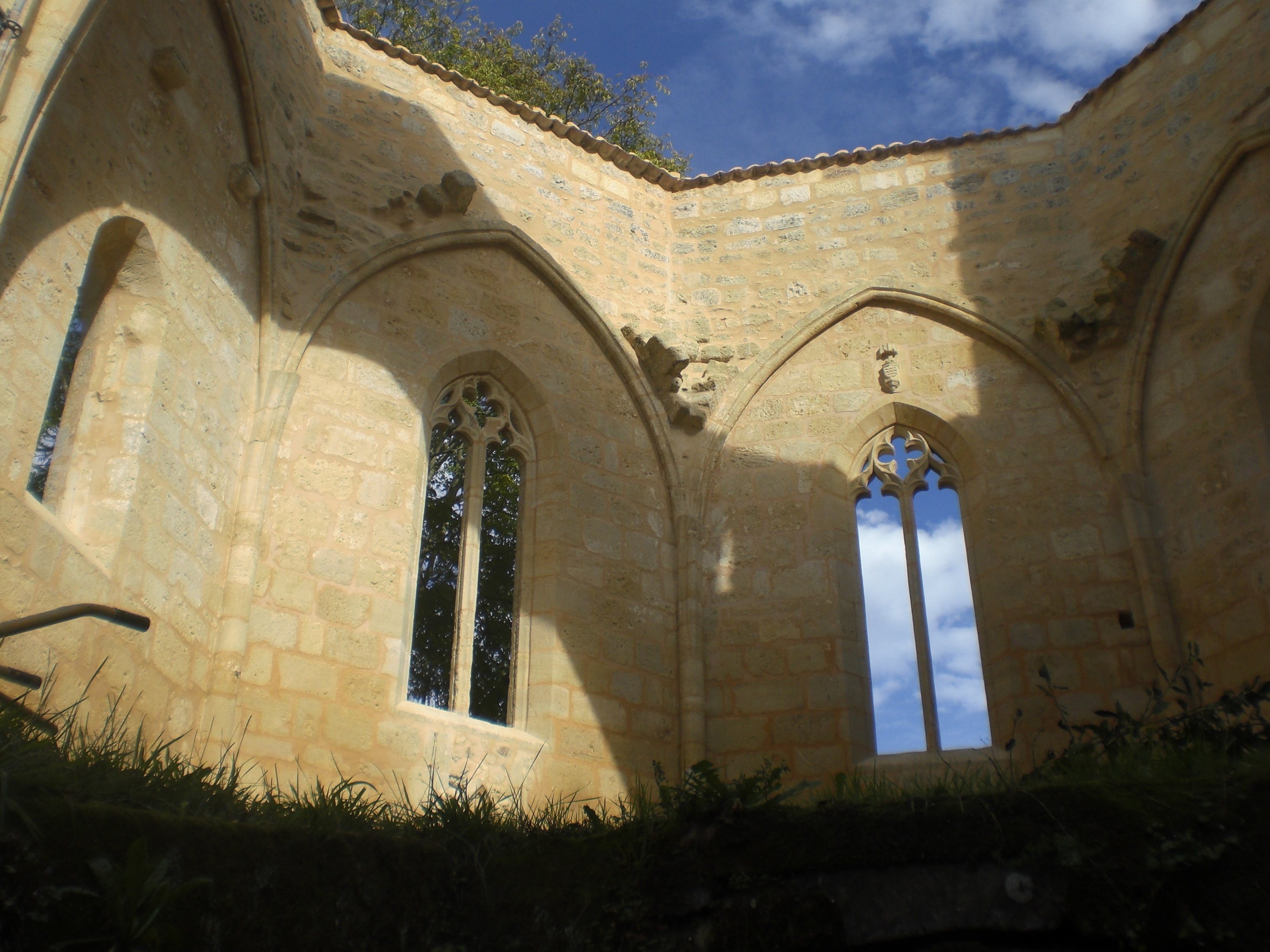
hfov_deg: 49.0
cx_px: 635
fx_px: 1394
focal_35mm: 38
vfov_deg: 37.7
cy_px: 476
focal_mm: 6.3
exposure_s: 1/320
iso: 50
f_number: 4.4
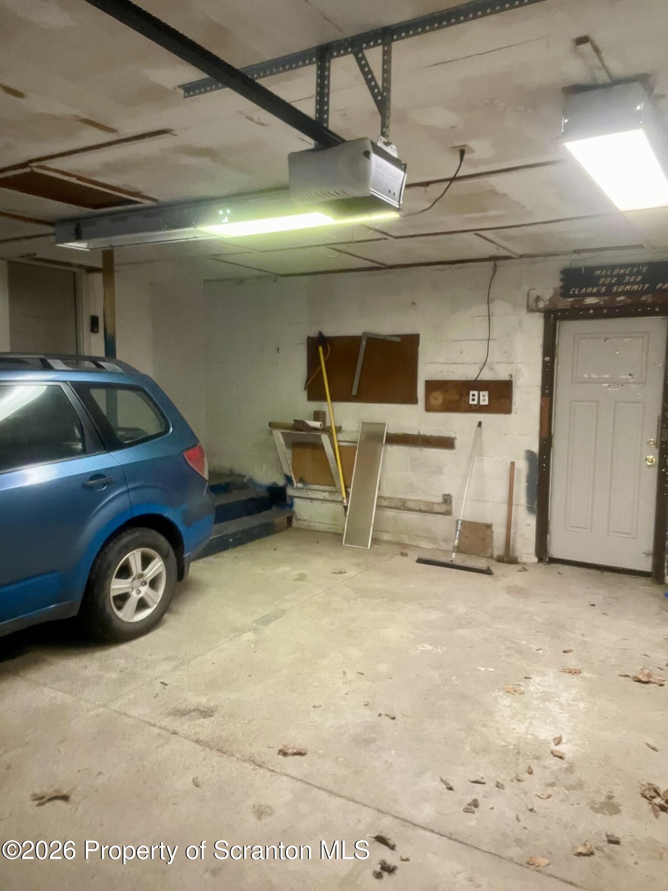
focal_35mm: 26
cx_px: 334
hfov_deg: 53.1
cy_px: 446
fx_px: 669
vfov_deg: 67.3
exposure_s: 1/40
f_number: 1.6
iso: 640
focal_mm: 4.2
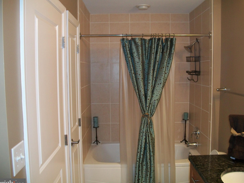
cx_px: 121
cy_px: 94
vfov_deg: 42.9
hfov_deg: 55.4
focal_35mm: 33
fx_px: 233
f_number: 2.9
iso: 160
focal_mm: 5.7
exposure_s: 1/30
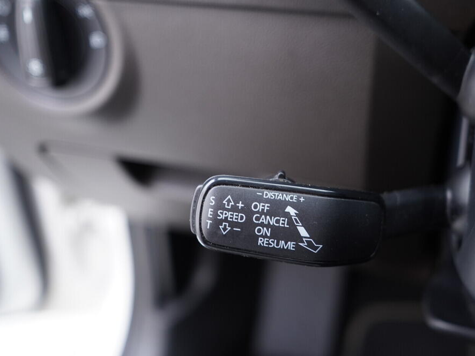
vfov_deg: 36.0
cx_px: 254
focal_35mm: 40
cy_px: 174
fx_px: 549
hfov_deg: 46.8
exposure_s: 1/40
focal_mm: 24
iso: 400
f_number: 2.8
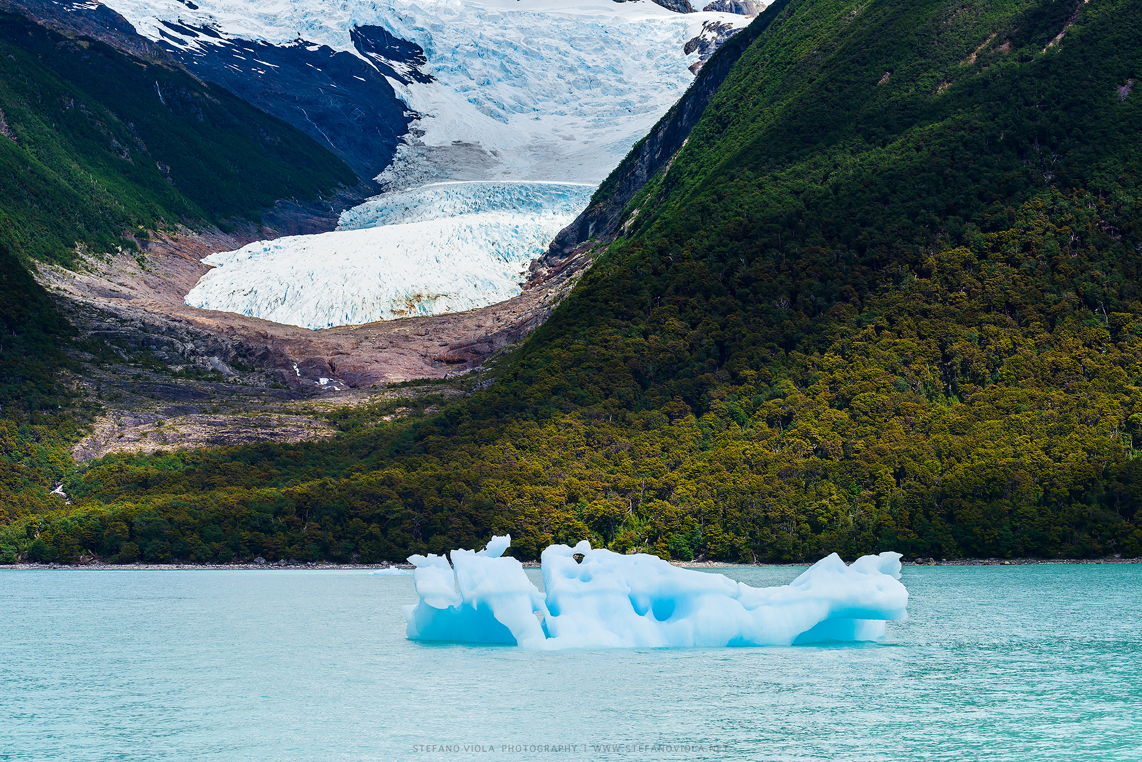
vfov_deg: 17.1
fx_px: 2539
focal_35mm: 80
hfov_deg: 25.4
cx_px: 571
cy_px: 381
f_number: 7.1
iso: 100
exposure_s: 1/2000
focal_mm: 80
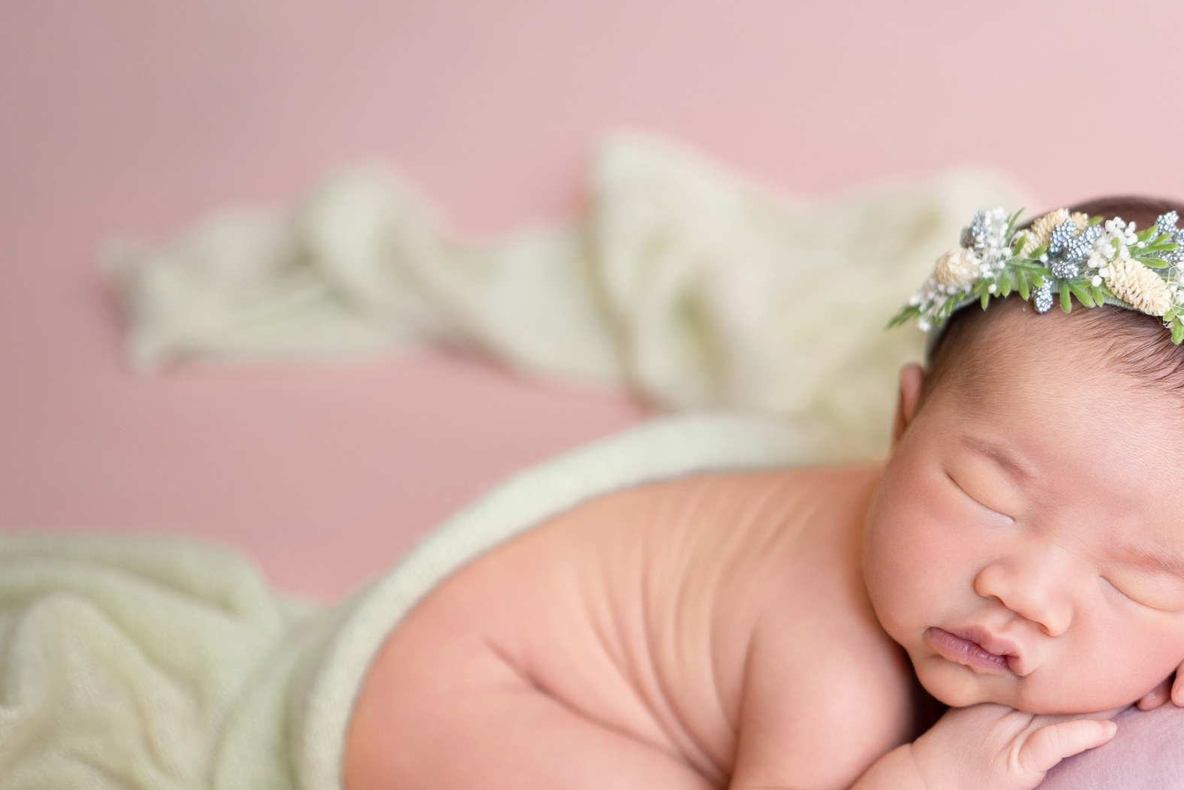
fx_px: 1875
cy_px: 538
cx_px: 921
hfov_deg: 34.2
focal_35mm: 57
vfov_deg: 23.7
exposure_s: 1/200
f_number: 1.6
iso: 200
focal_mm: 35
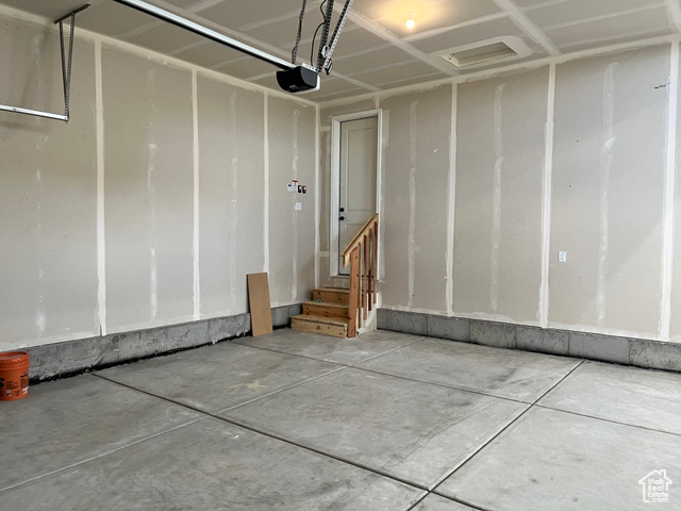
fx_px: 511
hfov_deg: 67.3
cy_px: 256
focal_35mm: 26
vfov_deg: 53.1
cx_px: 340
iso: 100
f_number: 1.6
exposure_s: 1/60
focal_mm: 5.1
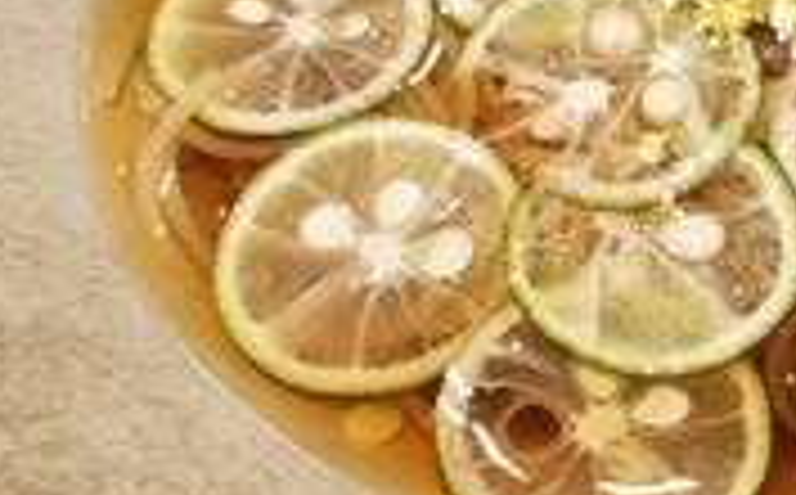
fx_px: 1689
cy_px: 29
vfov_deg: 16.4
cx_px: 733
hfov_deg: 25.6
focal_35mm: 78
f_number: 1.7
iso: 125
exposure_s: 1/60
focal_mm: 4.2
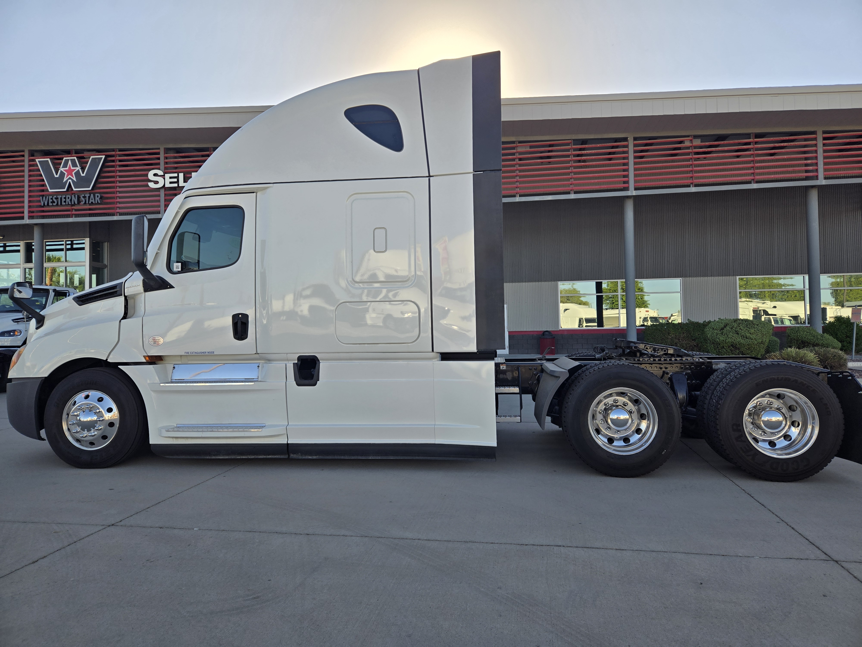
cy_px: 324
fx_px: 573
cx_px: 431
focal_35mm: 23
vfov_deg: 58.9
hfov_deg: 73.9
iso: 25
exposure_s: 1/1509
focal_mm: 5.4
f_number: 1.8
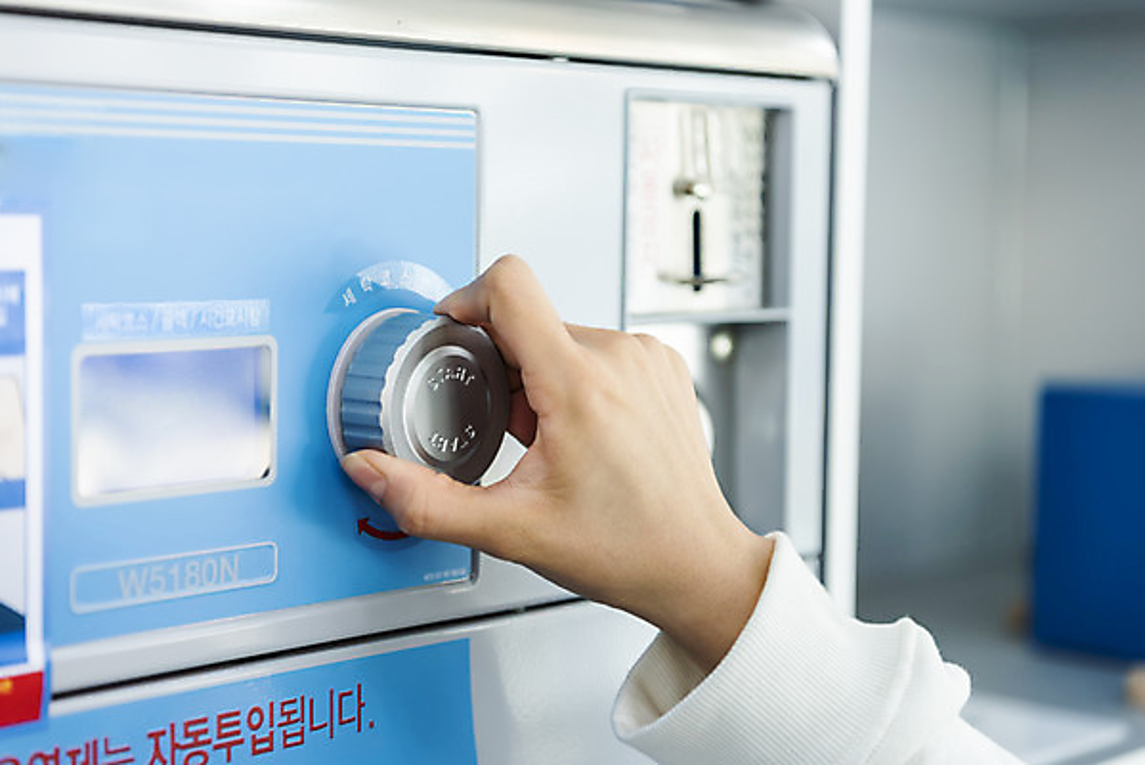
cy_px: 382
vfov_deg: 19.5
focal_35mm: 70
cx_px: 572
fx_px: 2227
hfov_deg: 28.8
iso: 500
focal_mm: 70
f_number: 2.8
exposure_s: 1/200
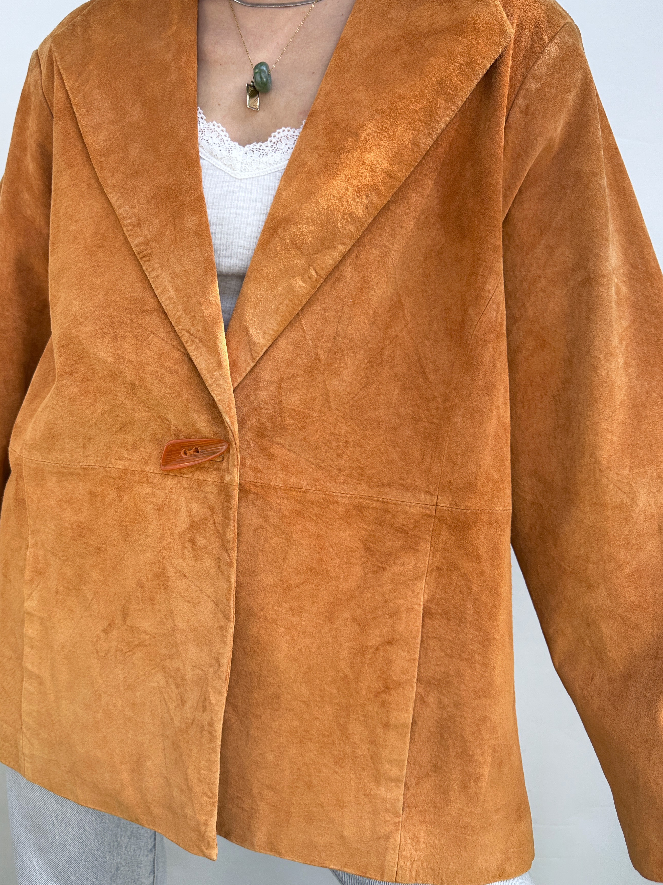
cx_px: 282
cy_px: 425
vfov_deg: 63.4
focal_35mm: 28
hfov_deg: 49.6
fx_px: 715
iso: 80
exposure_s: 1/411
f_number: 1.78
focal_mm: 6.86
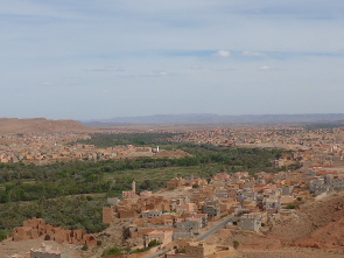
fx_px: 626
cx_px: 168
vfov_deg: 23.2
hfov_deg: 30.7
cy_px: 149
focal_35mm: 63
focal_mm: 6
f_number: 3.2
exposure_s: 1/2000
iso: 80
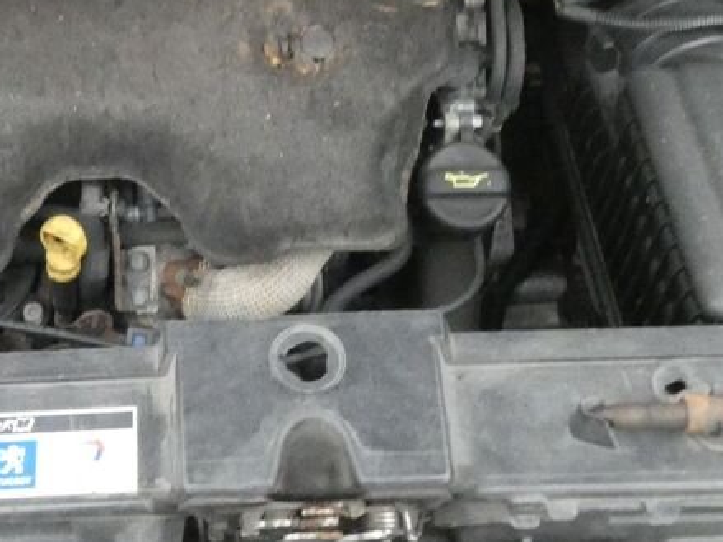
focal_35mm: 63
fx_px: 1315
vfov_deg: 22.6
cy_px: 38
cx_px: 184
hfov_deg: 30.2
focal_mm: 4.8
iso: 1600
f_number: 5.6
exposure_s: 1/25
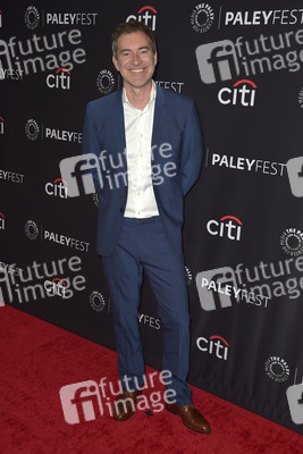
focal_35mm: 42
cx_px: 152
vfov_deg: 46.4
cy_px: 227
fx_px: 530
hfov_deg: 31.9
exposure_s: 1/200
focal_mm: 42
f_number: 6.3
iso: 400
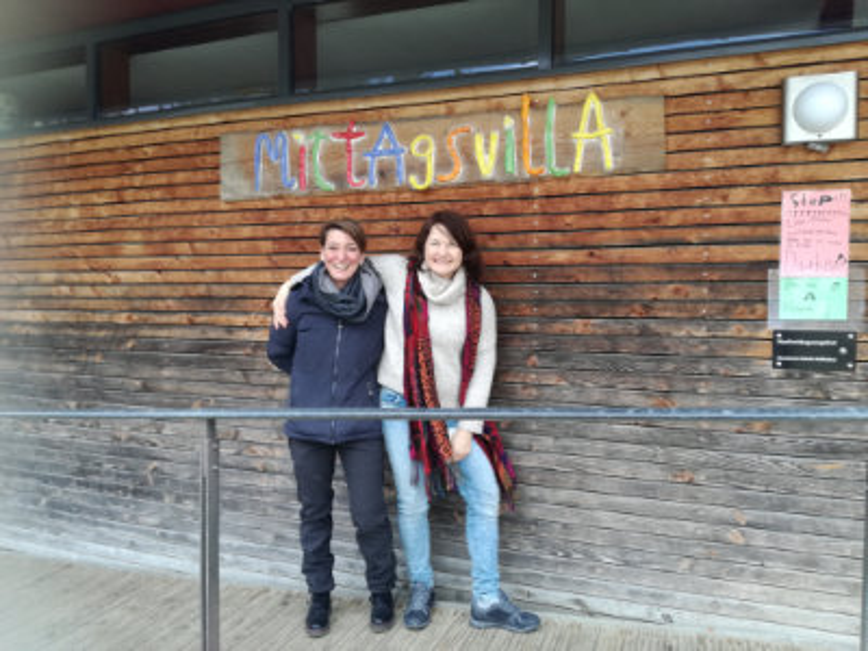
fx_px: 677
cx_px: 434
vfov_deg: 51.4
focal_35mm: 27
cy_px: 326
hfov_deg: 65.3
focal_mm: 3.8
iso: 80
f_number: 2
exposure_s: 1/50
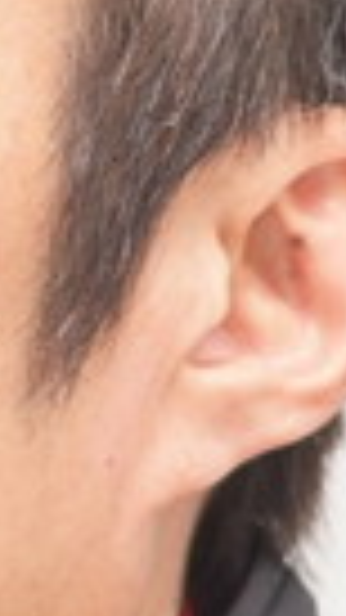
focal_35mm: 1491
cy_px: 346
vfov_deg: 1.4
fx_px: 24334
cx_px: -616
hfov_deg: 0.8
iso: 400
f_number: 2.8
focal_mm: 180
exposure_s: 1/125
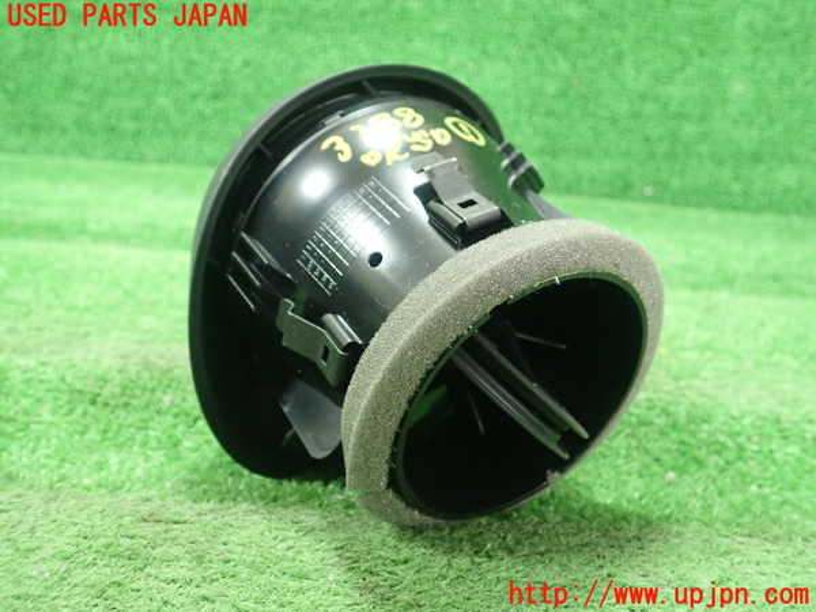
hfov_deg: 60.0
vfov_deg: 46.8
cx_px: 408
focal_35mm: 30
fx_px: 707
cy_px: 306
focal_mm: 5.5
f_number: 2.3
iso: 800
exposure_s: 1/125
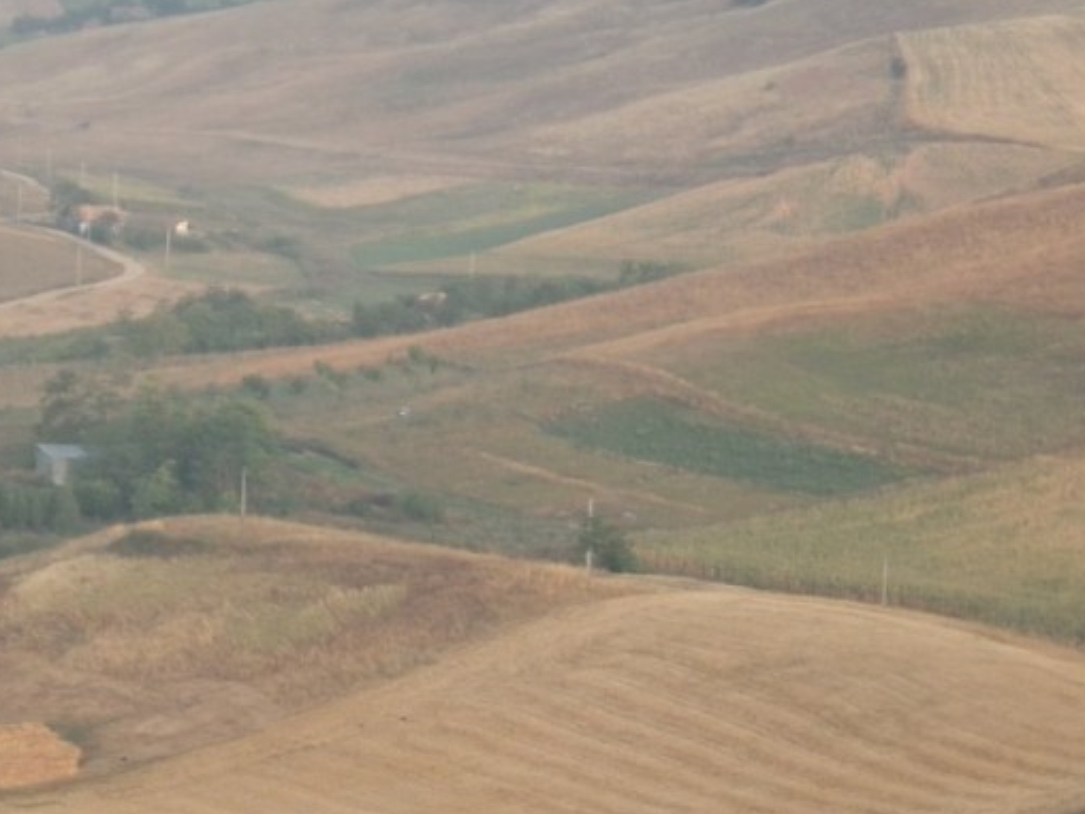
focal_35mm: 232
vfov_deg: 6.4
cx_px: 312
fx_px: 7272
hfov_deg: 8.5
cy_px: 312
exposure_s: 1/160
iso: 100
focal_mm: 20.6
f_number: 5.2
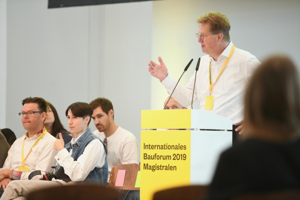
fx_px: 1625
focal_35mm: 195
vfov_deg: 7.0
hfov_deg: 10.5
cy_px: 100
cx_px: 150
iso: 1250
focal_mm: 195
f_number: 2.8
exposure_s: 1/320
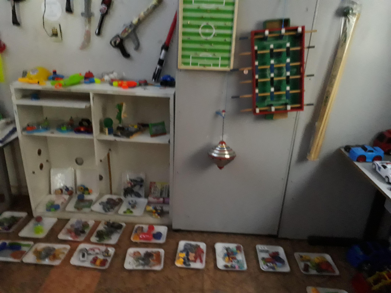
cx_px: 196
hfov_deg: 65.3
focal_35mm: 27
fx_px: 305
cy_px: 146
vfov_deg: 51.4
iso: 800
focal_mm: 3.6
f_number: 1.9
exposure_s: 1/10
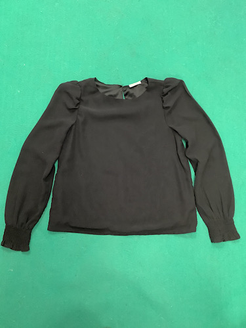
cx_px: 123
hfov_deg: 45.4
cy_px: 164
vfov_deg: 58.4
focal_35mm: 31
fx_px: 294
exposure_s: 1/33
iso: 400
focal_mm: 3.3
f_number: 2.4
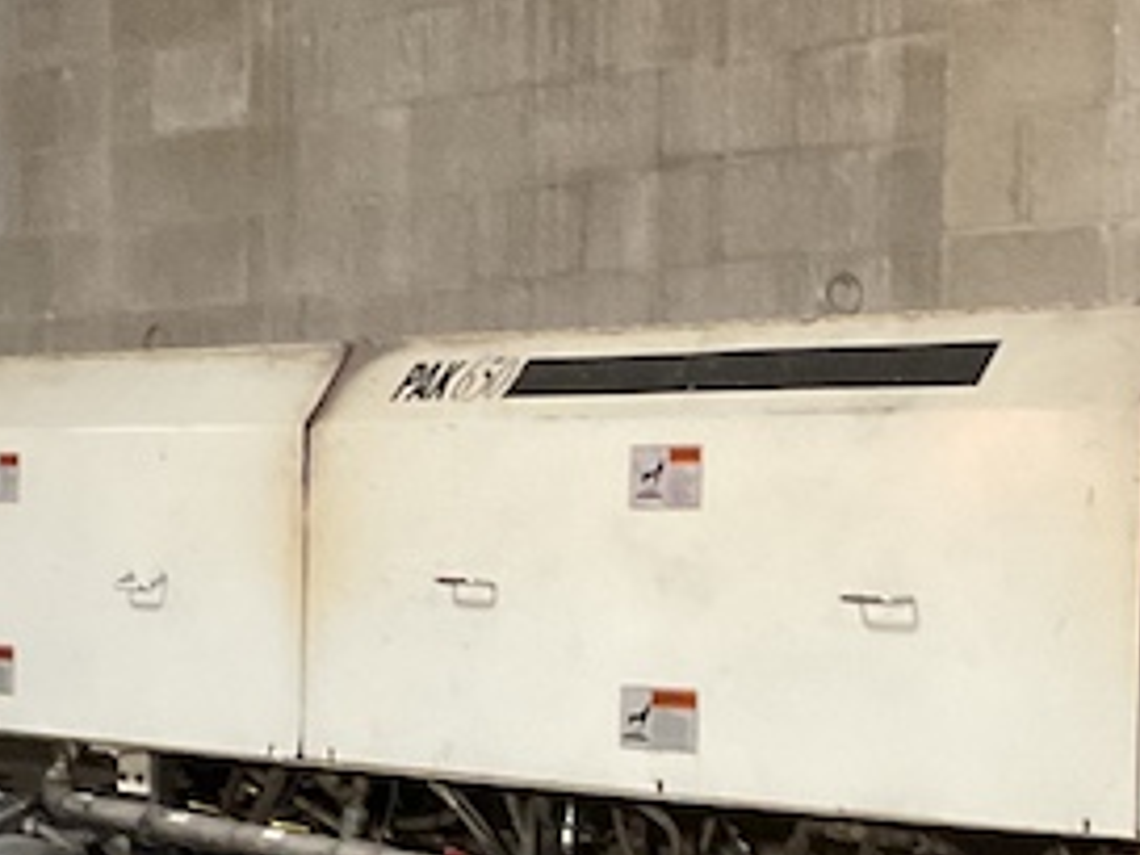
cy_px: 851
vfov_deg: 13.4
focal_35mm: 109
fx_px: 3590
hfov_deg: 18.0
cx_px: 704
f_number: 1.8
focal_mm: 3
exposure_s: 1/30
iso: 400
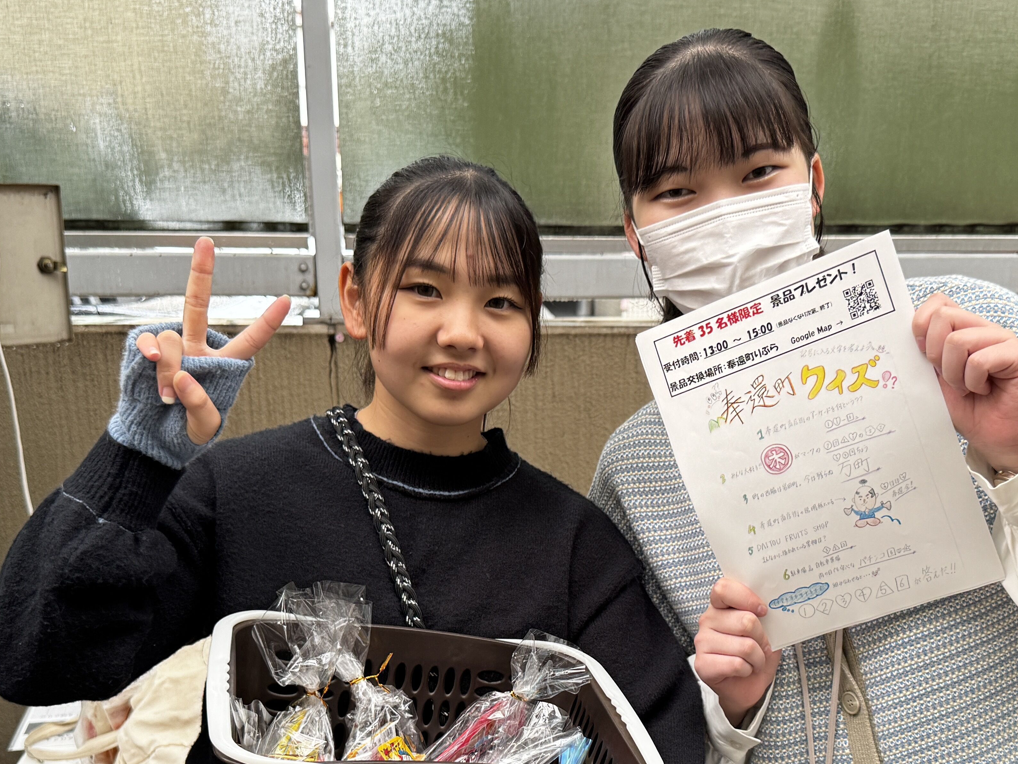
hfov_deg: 43.7
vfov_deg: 32.8
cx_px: 581
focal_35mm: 43
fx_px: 1265
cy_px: 589
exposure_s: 1/121
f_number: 1.78
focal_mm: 6.76
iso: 160
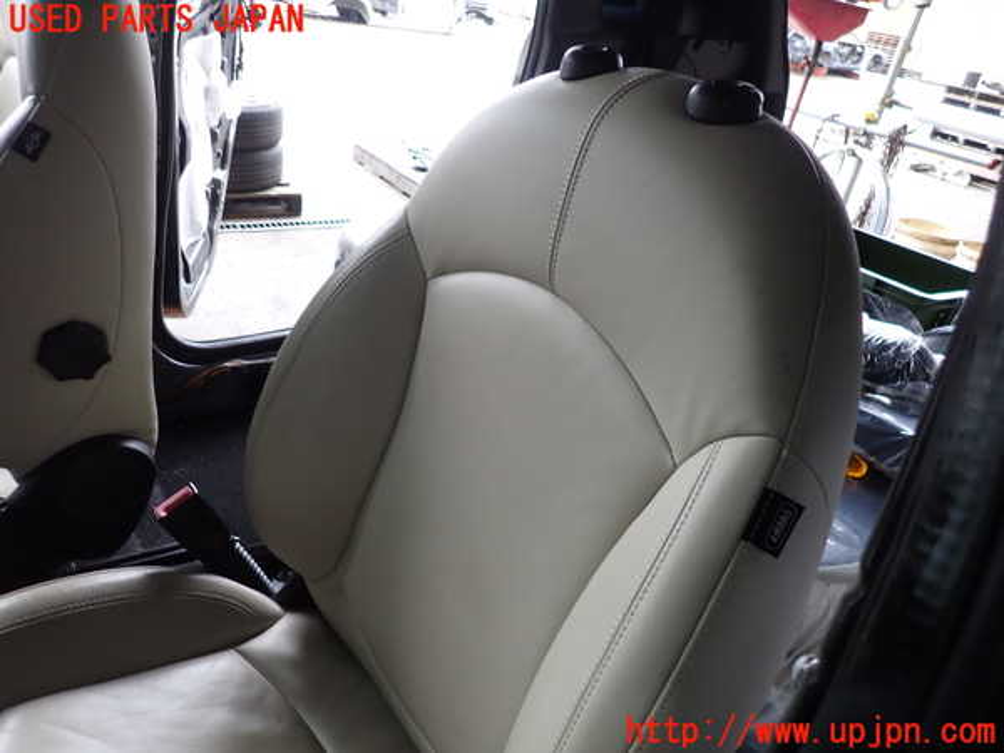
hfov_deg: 69.4
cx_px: 502
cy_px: 376
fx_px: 725
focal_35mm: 25
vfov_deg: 54.9
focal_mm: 4.5
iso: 160
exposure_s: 1/60
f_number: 2
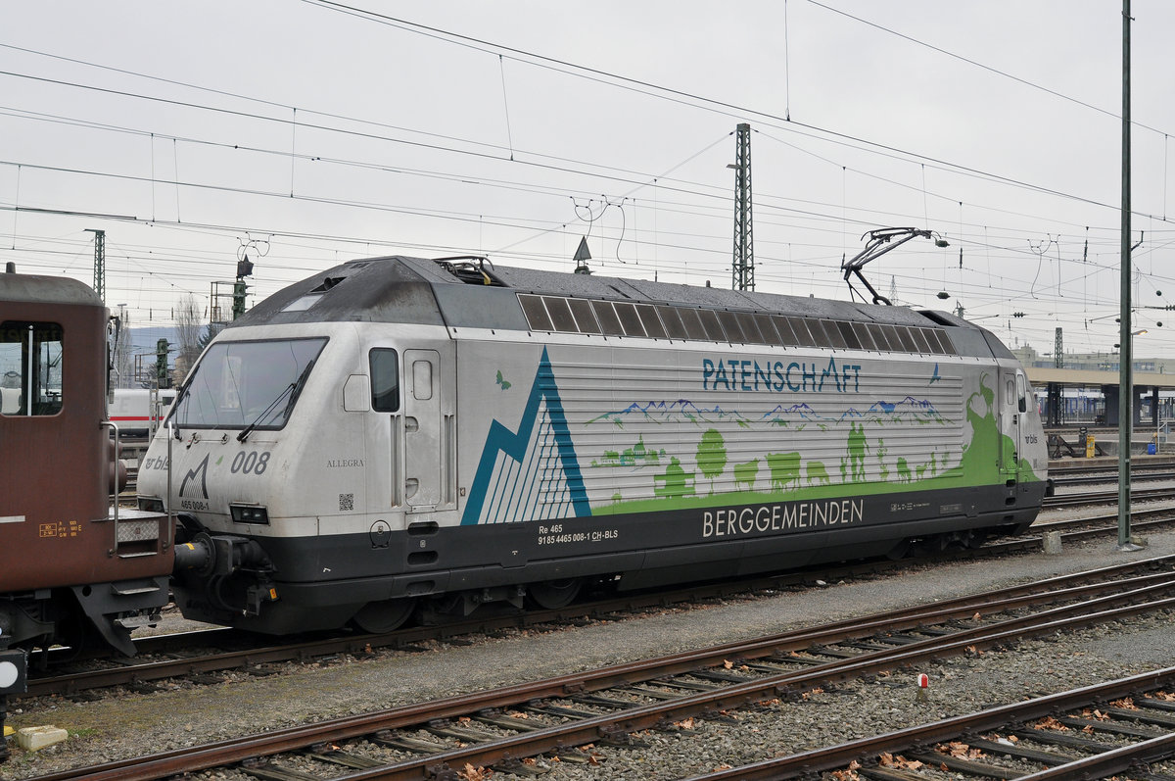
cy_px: 390
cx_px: 588
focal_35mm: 48
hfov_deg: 41.2
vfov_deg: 28.0
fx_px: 1565
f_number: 7.1
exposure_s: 1/200
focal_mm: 32
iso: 400
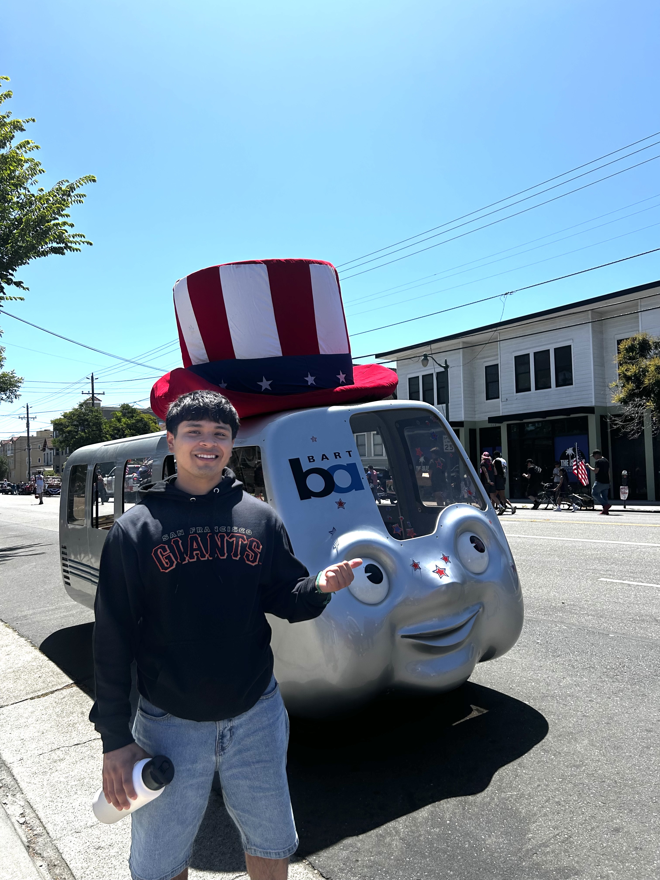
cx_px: 330
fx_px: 661
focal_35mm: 26
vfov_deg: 67.3
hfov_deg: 53.1
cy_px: 440
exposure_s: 1/6993
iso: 50
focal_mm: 5.7
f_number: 1.5
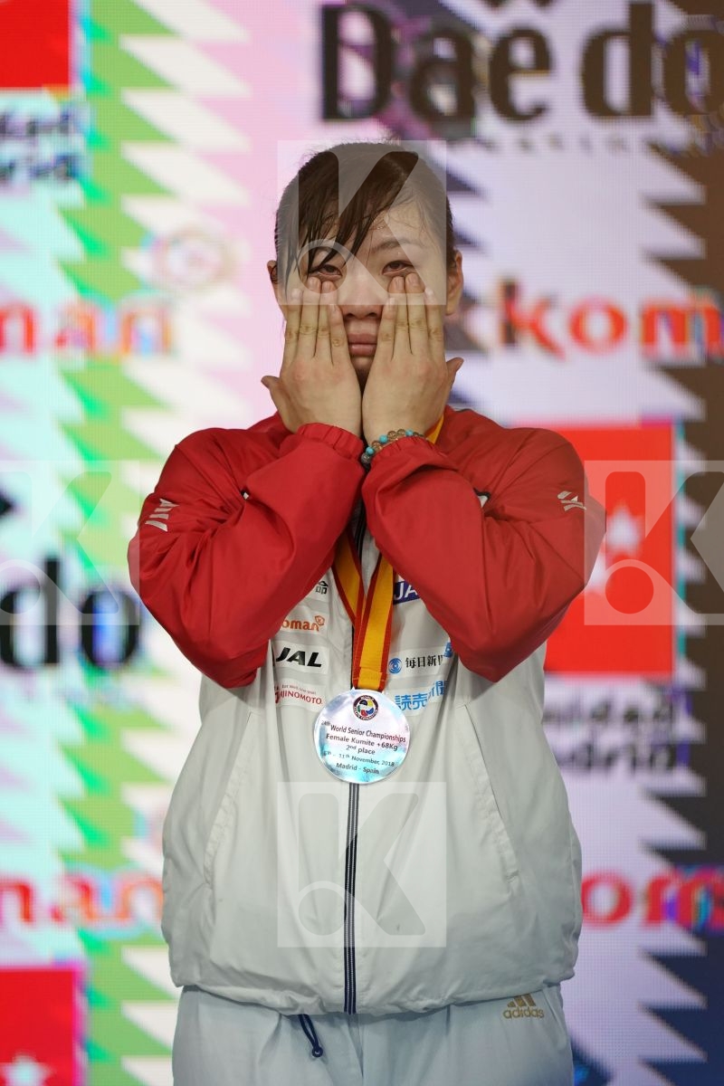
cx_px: 362
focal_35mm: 400
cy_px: 543
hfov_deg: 3.4
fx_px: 12066
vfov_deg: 5.2
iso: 3200
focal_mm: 400
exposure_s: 1/500
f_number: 2.8
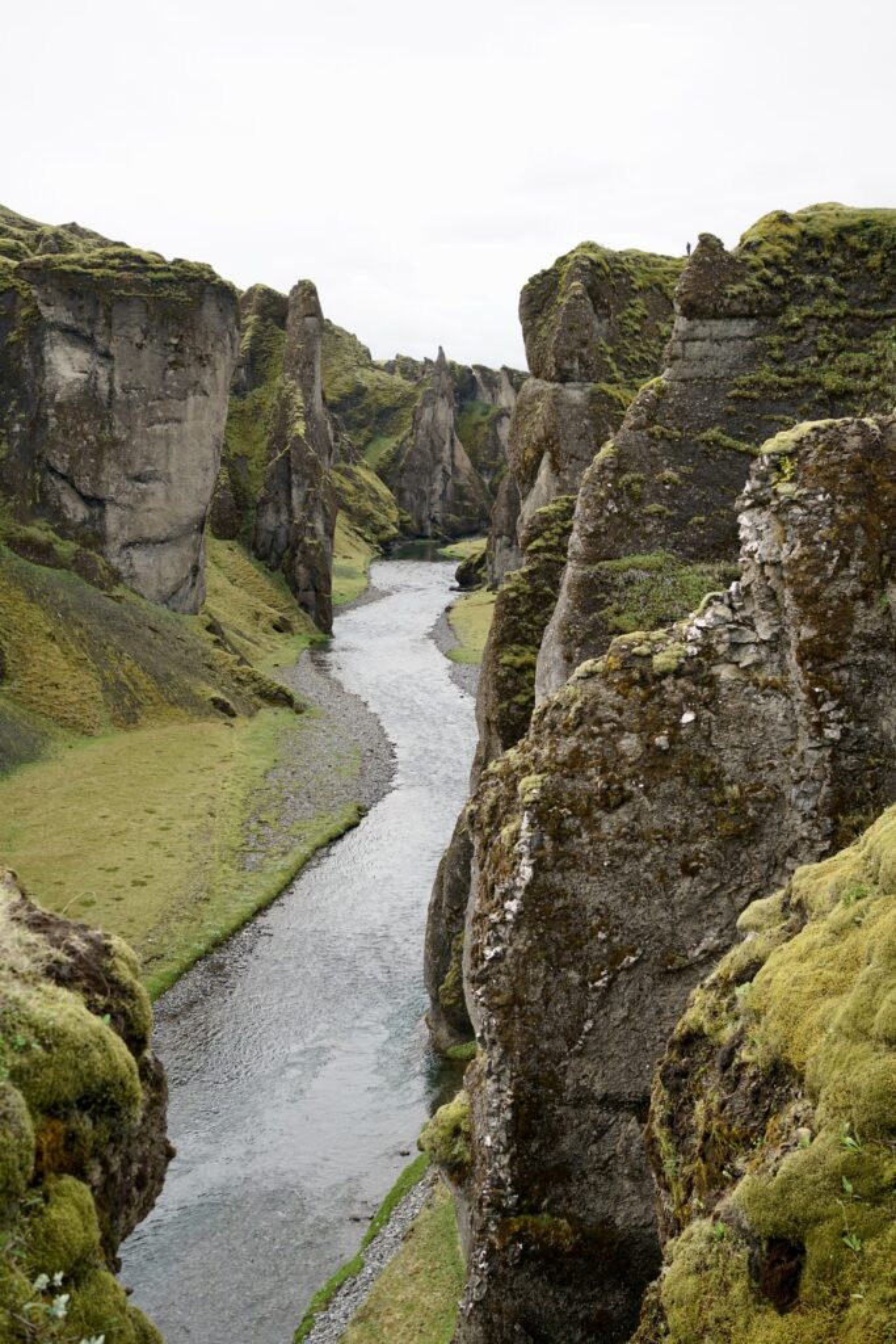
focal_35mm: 35
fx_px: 1306
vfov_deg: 54.4
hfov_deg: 37.9
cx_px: 448
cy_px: 672
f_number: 4
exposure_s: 1/640
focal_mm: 35
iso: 400
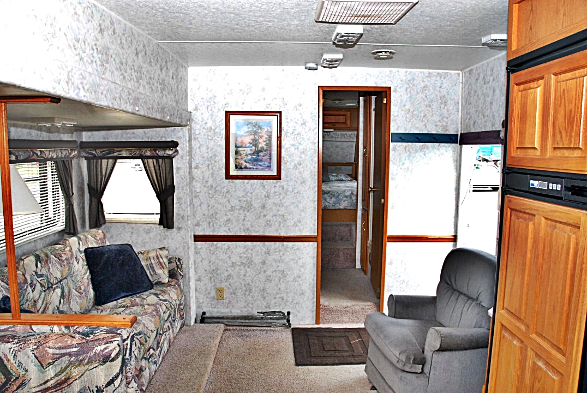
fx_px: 441
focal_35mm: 27
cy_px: 196
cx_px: 294
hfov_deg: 67.3
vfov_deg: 48.0
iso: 1000
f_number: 10
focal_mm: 18
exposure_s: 1/60
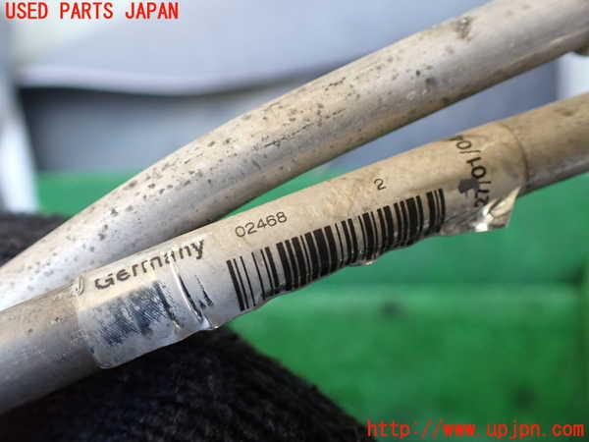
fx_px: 510
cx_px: 294
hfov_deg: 60.0
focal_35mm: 30
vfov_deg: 46.8
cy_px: 221
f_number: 2.3
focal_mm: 5.4
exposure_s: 1/125
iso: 320
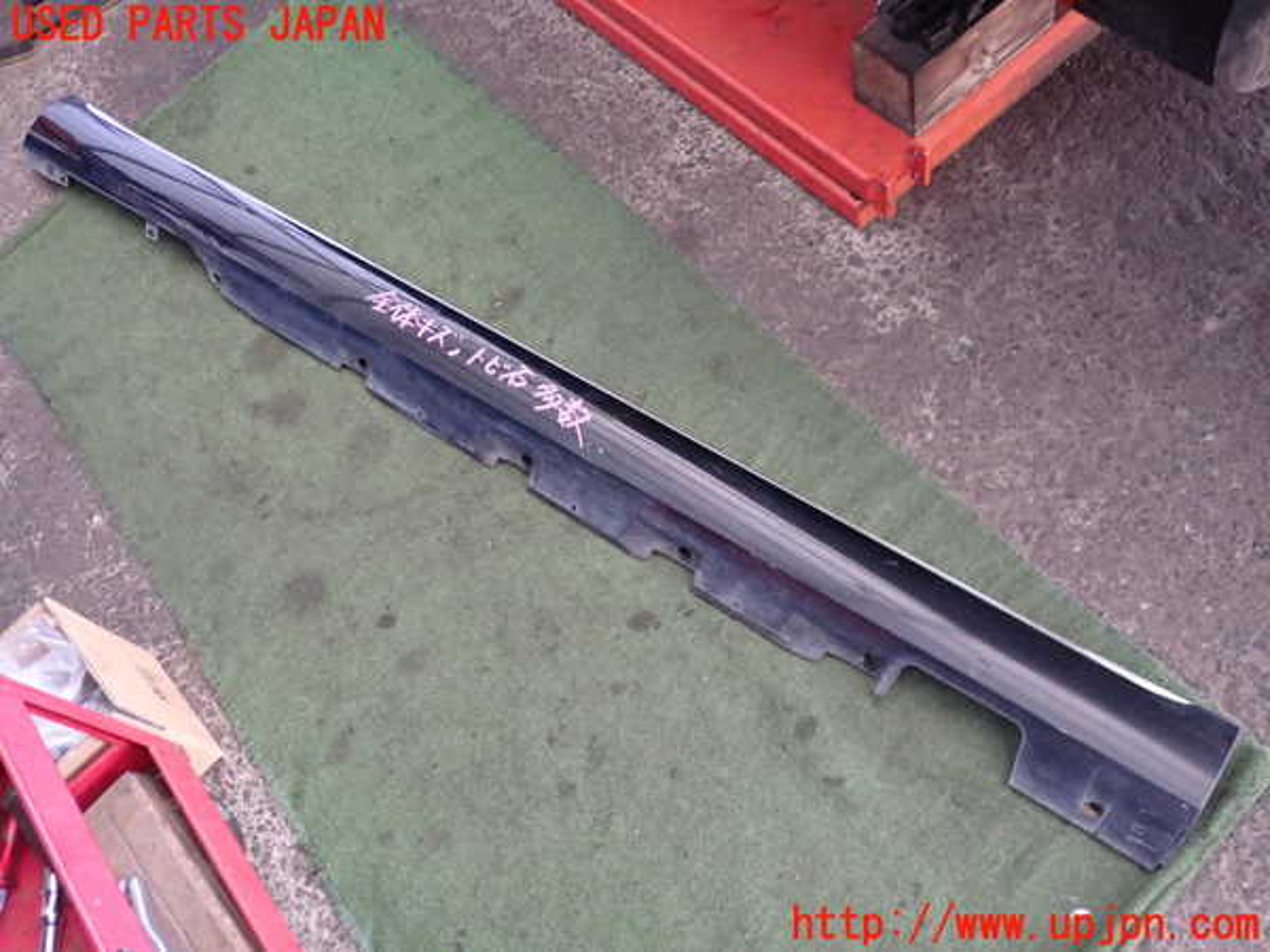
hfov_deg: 60.0
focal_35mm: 30
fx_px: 1101
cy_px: 476
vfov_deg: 46.8
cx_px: 635
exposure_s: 1/30
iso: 250
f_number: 2.3
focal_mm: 5.4
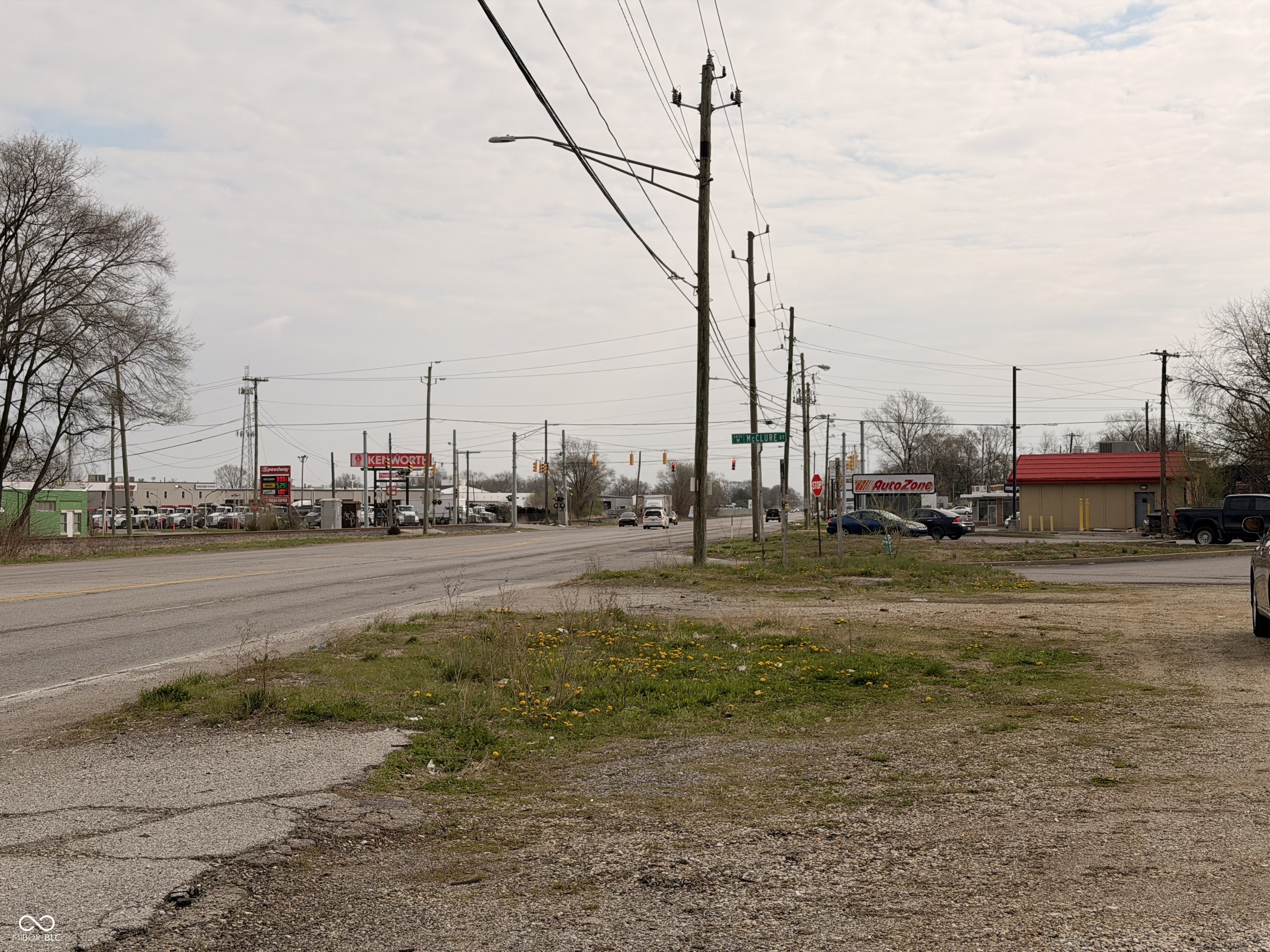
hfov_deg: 39.7
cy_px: 476
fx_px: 1761
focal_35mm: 48
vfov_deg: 30.3
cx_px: 635
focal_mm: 6.76
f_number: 1.78
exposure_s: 1/8772
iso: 64
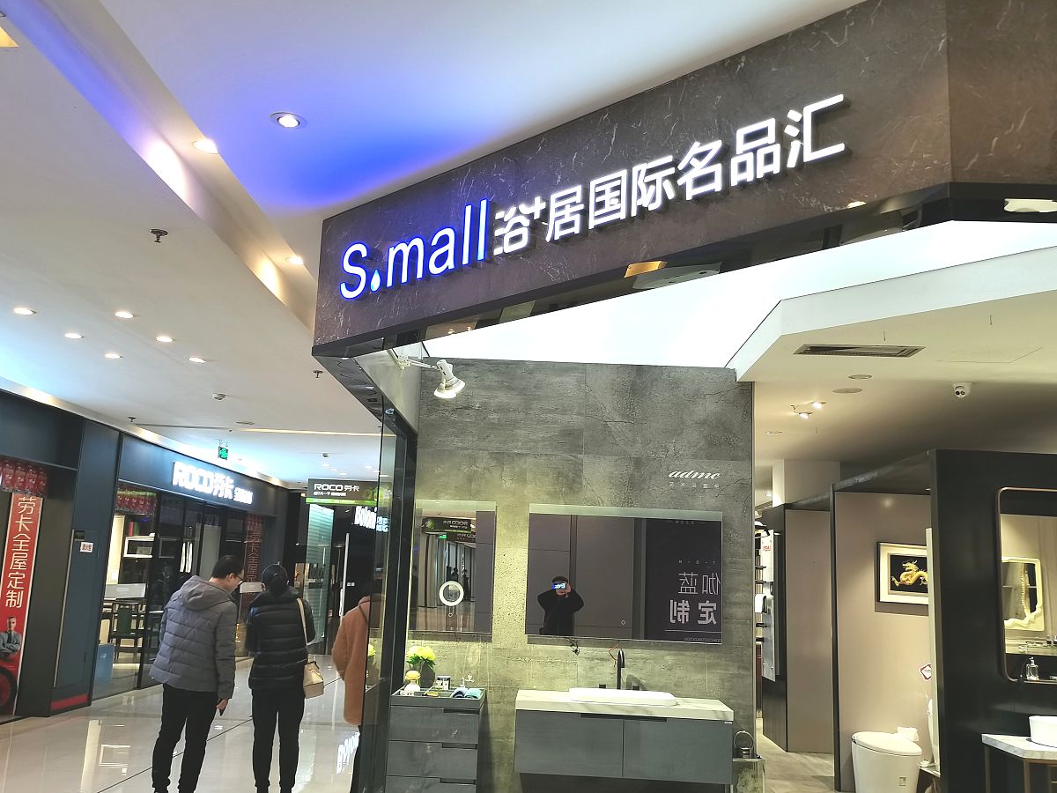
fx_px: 947
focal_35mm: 31
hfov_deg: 58.4
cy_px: 396
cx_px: 528
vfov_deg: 45.4
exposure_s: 1/120
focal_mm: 5.58
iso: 160
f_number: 1.8
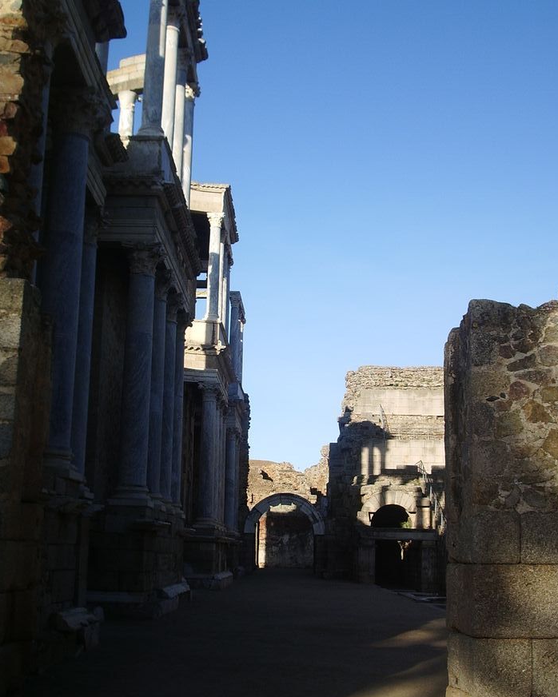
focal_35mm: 47
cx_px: 267
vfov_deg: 39.5
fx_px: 970
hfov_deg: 32.1
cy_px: 358
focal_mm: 6.8
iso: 50
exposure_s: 1/250
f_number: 4.6
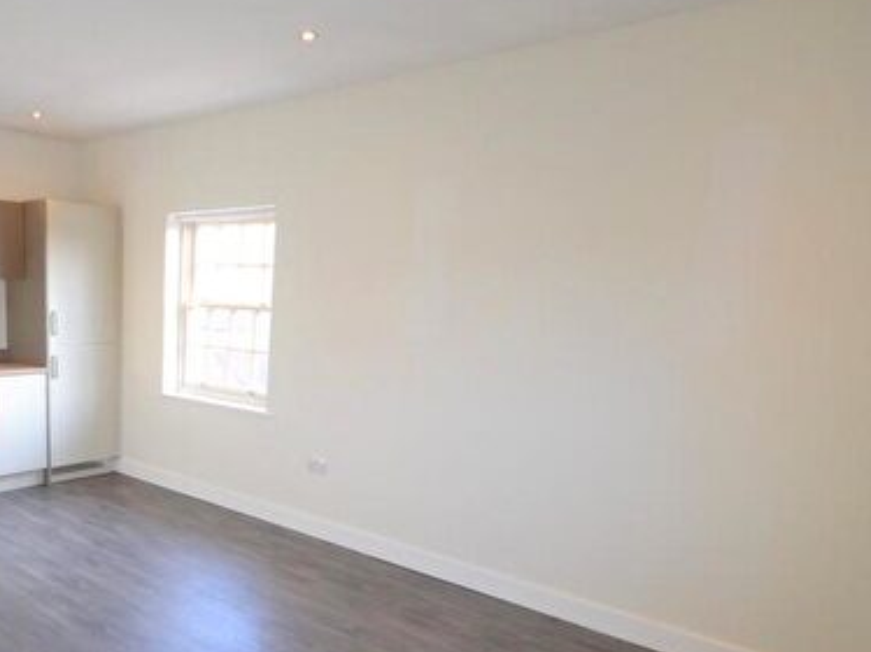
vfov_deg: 50.4
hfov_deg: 60.9
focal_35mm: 27
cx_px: 196
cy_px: 434
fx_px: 679
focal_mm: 10
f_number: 4
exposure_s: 1/60
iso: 720
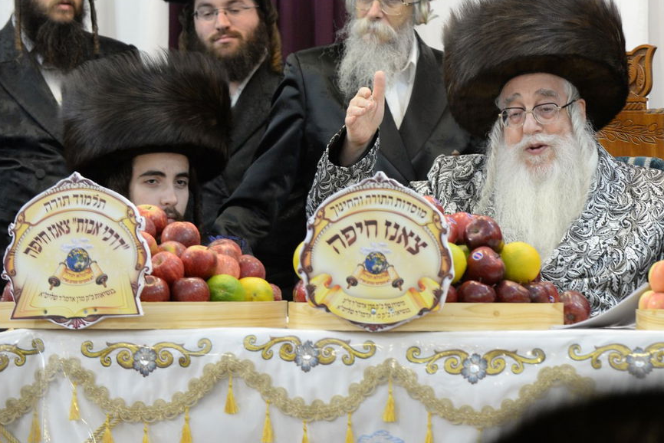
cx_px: 520
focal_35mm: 194
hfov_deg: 10.6
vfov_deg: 7.1
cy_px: 133
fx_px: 3579
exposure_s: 1/60
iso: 2000
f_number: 5.6
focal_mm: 120
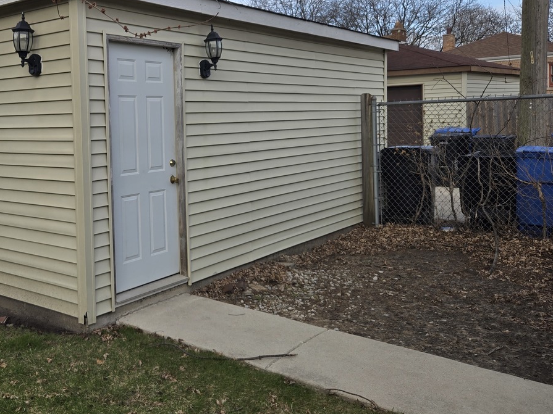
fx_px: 591
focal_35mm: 37
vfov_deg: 38.4
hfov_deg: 48.2
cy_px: 151
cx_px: 137
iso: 25
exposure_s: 1/781
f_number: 1.8
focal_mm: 5.4
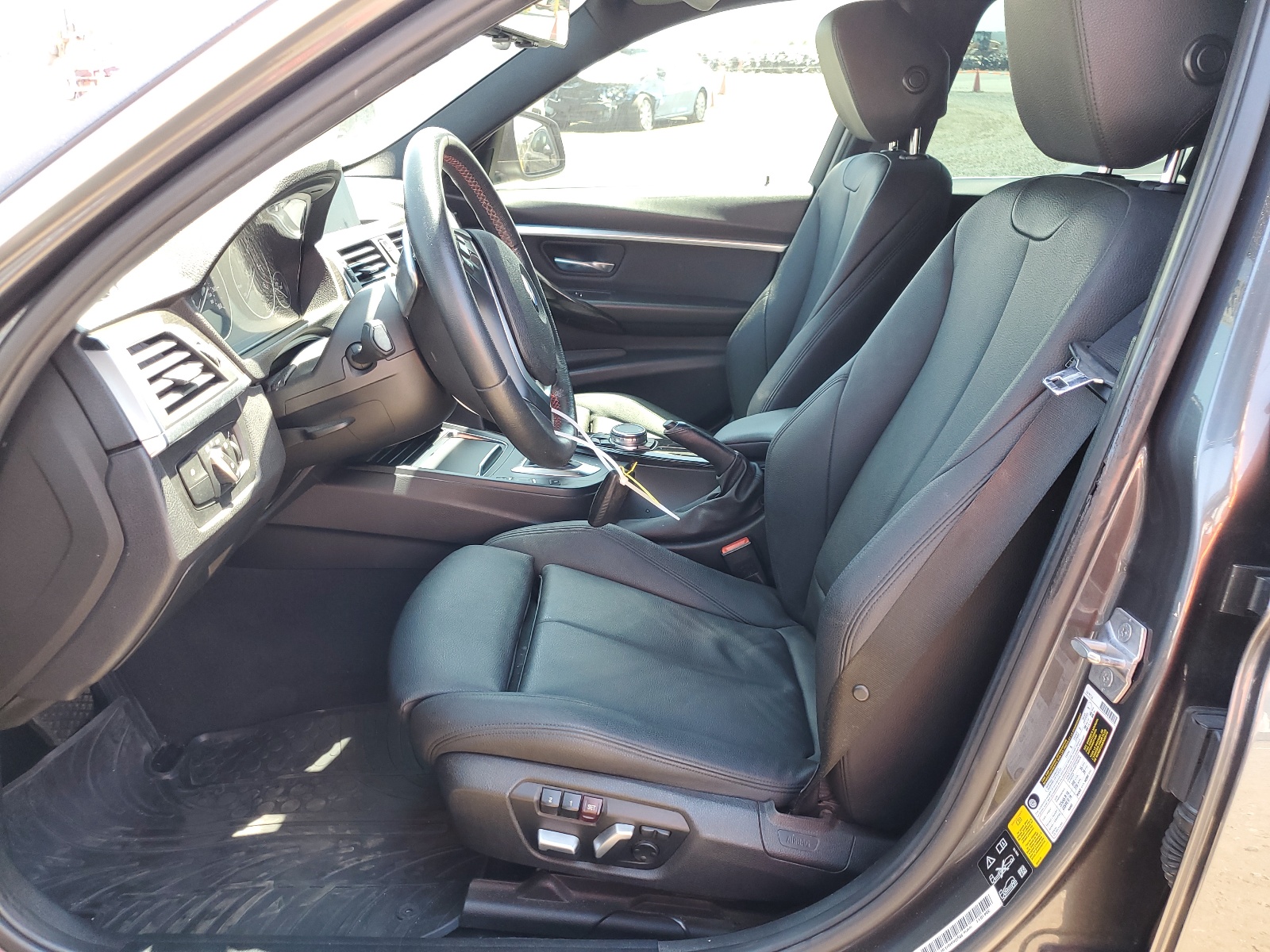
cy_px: 476
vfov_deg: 53.1
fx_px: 954
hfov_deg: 67.3
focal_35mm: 26
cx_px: 635
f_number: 1.5
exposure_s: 1/120
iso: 61
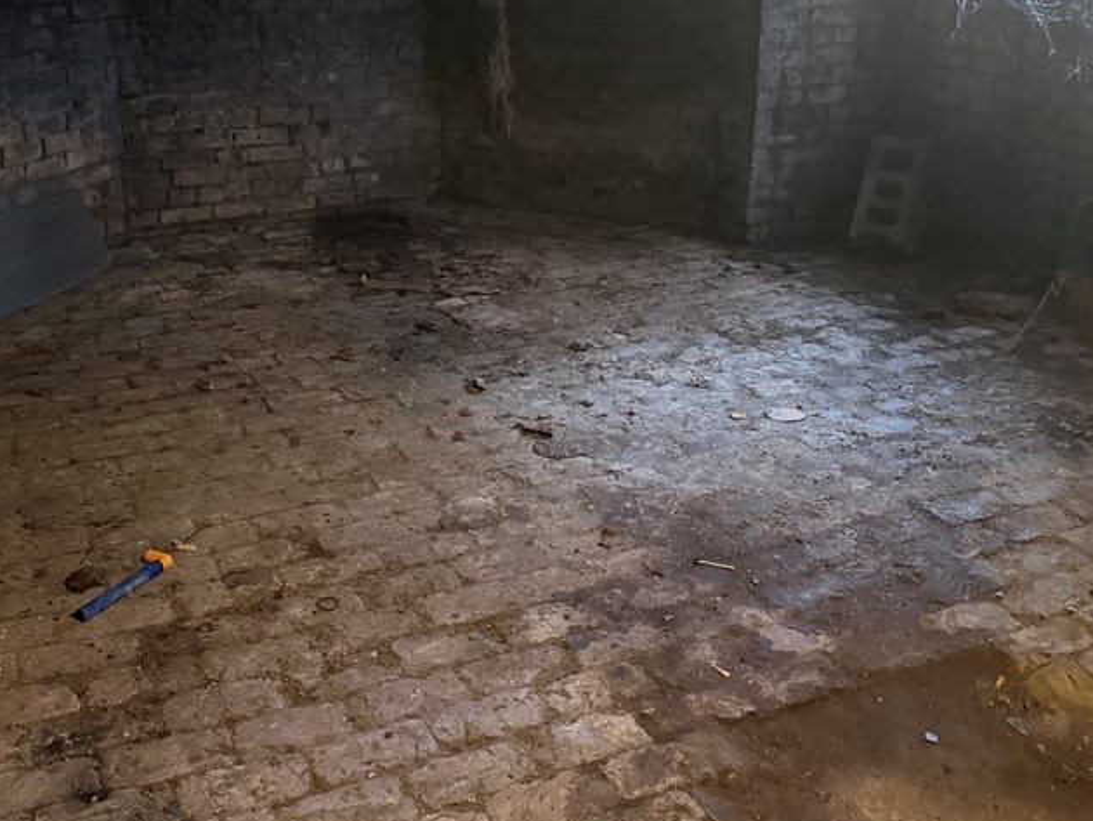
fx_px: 1232
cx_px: 413
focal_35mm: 39
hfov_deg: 47.4
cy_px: 222
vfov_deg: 36.1
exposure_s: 1/30
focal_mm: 6.76
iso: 1250
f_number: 1.78
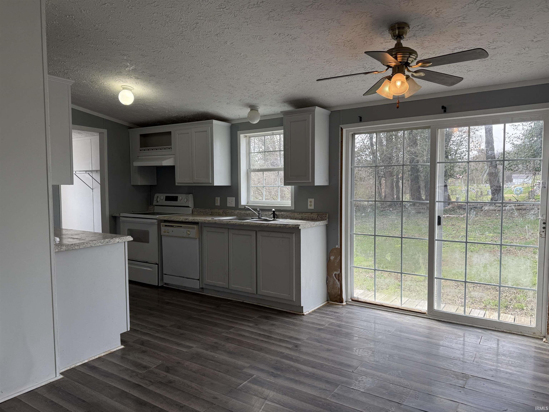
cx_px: 274
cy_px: 206
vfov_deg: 56.8
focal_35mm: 24
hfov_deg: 71.6
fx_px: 381
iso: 64
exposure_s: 1/162
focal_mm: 6.76
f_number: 1.78
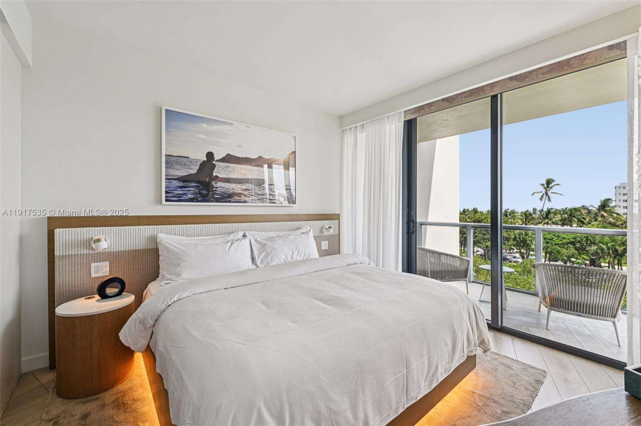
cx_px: 320
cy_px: 213
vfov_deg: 77.2
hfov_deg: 100.5
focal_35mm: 15
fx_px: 267
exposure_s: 1/50
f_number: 7.1
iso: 100
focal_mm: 15
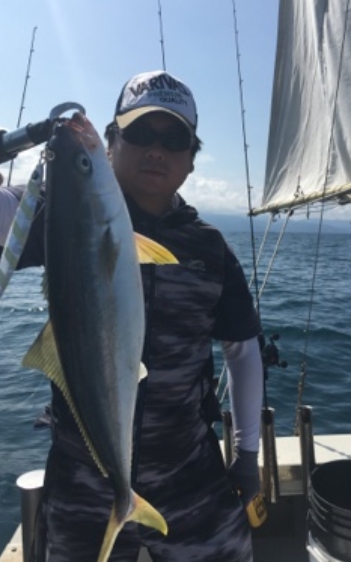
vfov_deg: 58.1
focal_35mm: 33
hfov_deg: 38.2
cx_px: 199
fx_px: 505
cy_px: 264
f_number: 2.2
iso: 25
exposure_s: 1/2849
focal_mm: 4.15
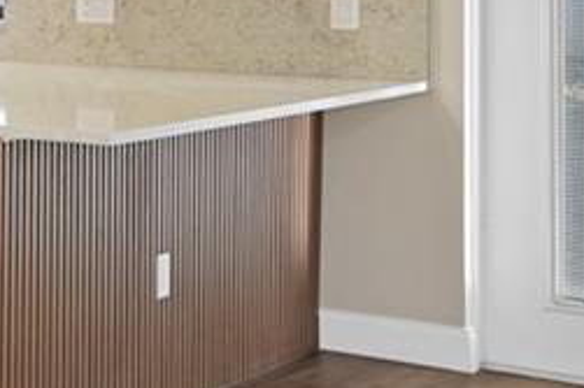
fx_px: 1654
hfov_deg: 12.8
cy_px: -91
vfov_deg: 13.0
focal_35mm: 102
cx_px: -973
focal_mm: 16
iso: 200
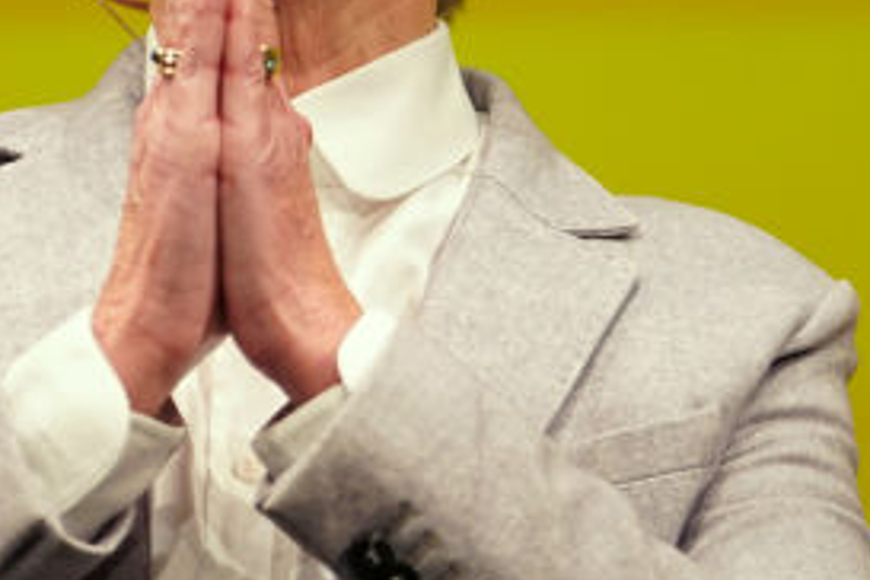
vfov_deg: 2.4
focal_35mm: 571
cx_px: 245
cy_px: 180
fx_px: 13798
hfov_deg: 3.6
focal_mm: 152
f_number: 2.8
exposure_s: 1/250
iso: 640
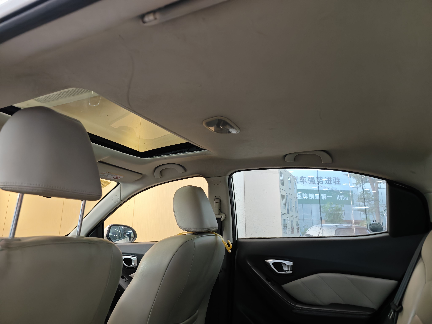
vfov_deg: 58.9
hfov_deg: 73.9
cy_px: 162
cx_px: 216
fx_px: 287
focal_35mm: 23
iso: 1600
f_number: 1.9
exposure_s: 1/401
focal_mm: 8.7
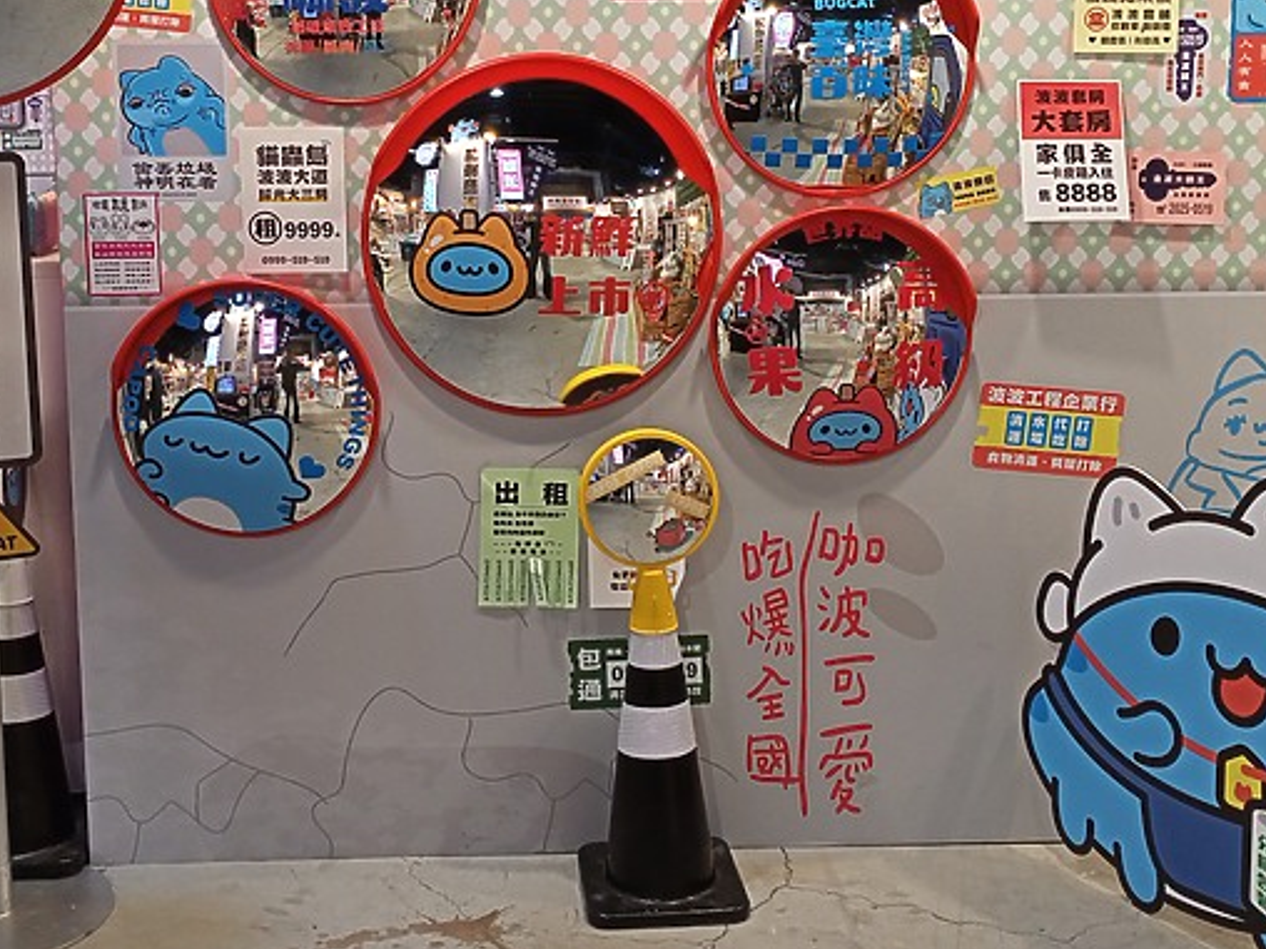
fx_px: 1573
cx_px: 553
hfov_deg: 43.8
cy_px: 323
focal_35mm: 43
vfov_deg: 33.3
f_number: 1.8
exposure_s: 1/100
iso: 182
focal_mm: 4.05
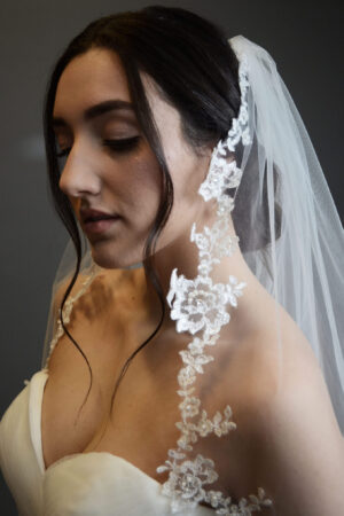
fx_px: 731
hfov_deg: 26.5
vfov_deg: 38.9
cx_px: 172
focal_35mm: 51
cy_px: 258
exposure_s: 1/250
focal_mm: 34
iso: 800
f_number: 5
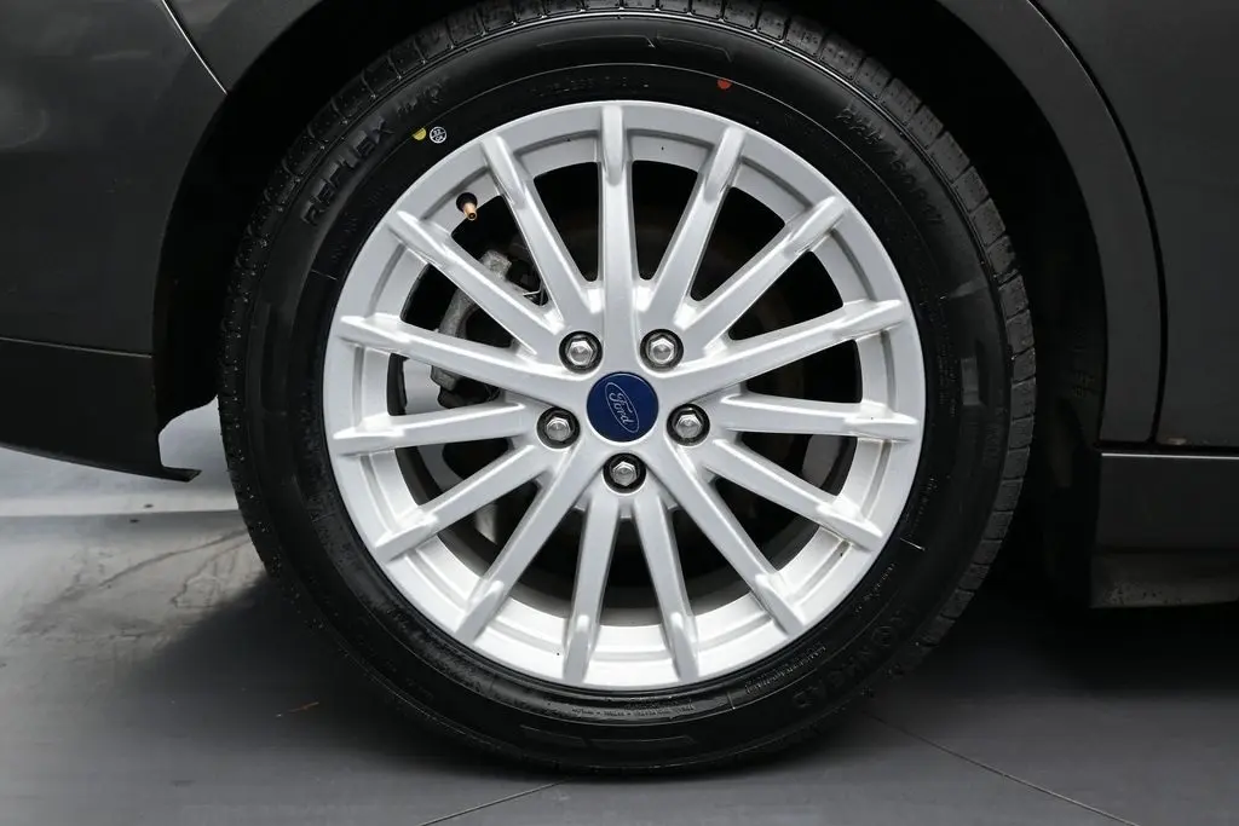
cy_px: 413
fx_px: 1291
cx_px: 620
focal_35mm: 38
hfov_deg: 51.3
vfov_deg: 35.5
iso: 500
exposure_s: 1/125
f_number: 4.2
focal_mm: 25
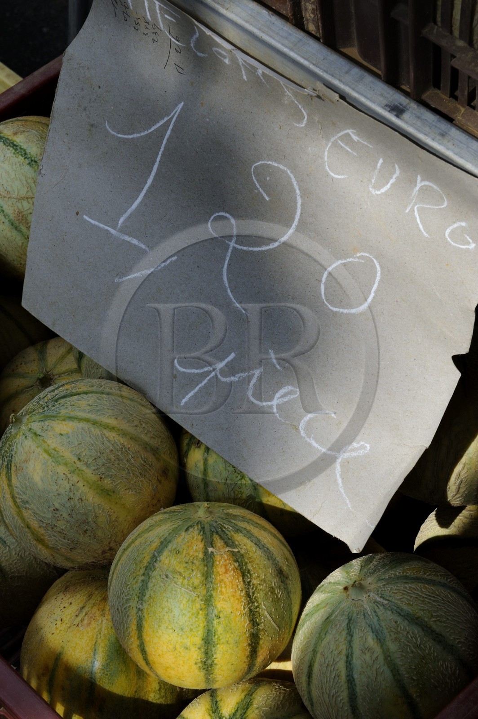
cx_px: 239
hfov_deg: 19.4
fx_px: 1396
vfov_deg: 28.9
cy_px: 360
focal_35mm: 70
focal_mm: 70
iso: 400
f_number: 18
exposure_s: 1/60
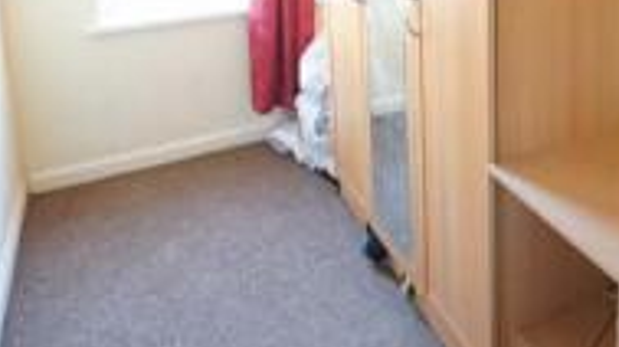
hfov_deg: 52.4
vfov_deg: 28.5
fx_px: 607
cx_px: 439
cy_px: -51
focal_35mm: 37
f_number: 2.8
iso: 1250
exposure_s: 1/60
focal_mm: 14
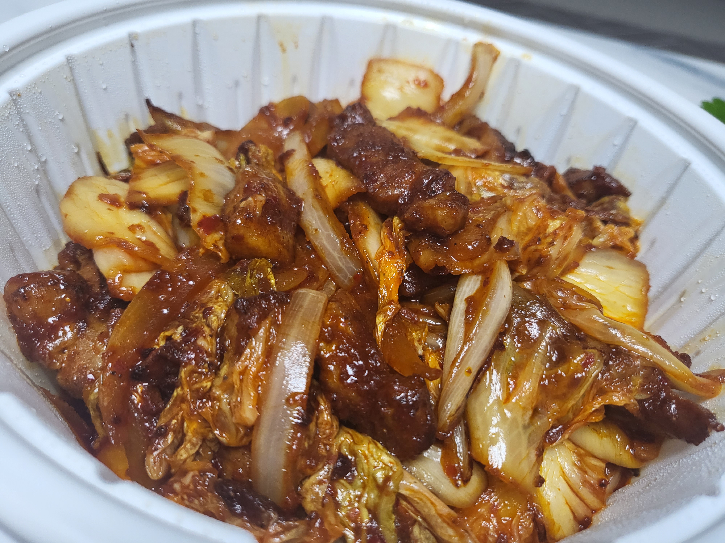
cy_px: 272
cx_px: 362
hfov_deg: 67.3
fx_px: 545
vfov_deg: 53.1
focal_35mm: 26
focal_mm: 4.25
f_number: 1.8
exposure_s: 1/120
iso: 200
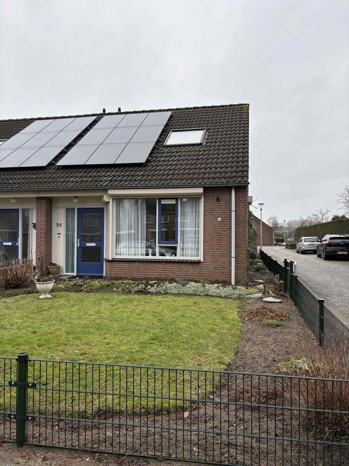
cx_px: 174
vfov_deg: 67.3
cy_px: 233
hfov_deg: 53.1
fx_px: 350
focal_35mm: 26
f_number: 1.6
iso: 50
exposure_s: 1/438
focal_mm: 5.96
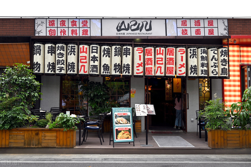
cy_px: 84
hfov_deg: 54.5
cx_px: 126
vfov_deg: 37.8
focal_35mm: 35
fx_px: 244
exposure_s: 1/80
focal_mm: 35
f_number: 8
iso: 100
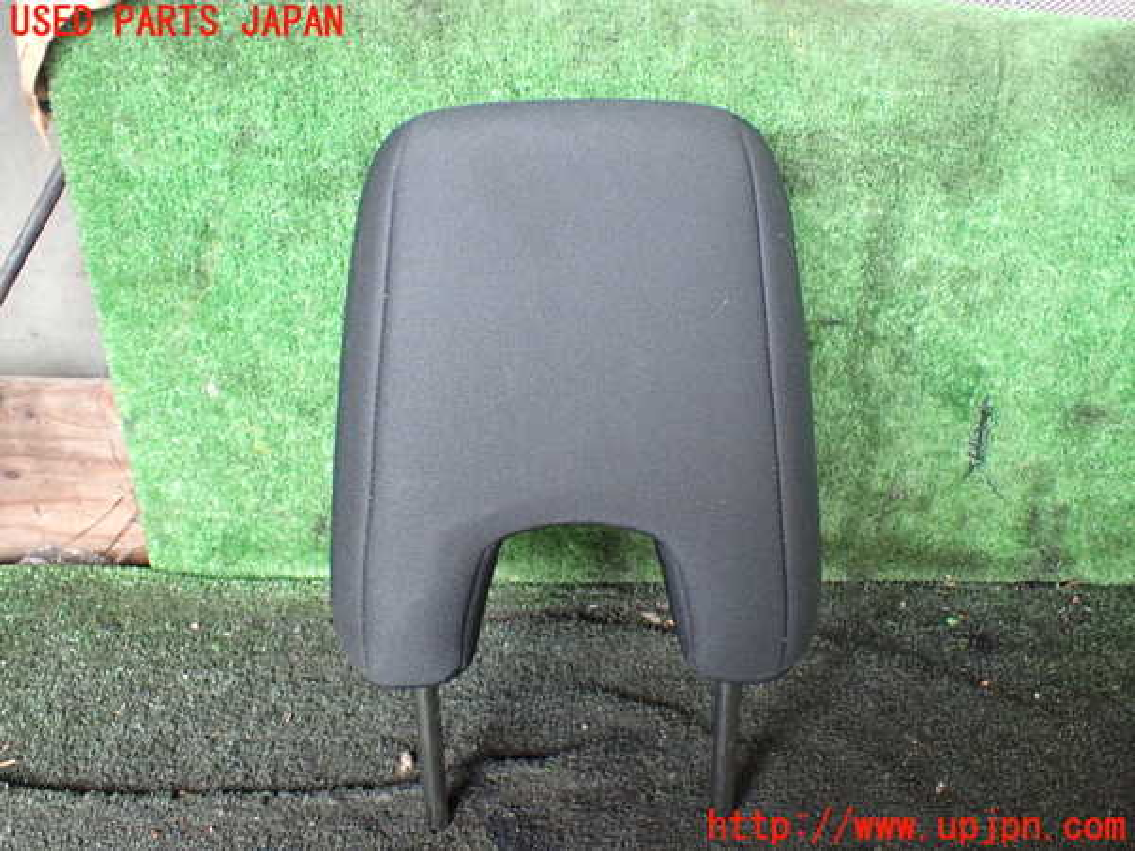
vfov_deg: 46.8
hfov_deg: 60.0
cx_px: 568
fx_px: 984
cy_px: 426
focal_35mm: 30
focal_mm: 5.4
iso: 800
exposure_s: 1/50
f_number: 2.3
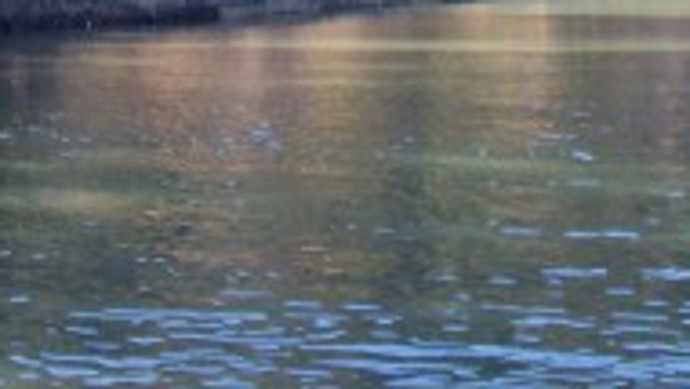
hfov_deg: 19.8
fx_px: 1977
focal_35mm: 108
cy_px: -184
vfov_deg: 10.8
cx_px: 323
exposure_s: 1/350
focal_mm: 5.6
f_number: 2.8
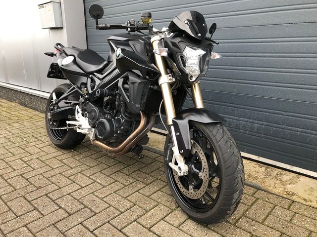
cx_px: 158
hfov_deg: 63.4
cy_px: 118
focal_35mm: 28
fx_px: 256
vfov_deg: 49.7
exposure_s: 1/30
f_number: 1.8
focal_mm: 3.99
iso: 25
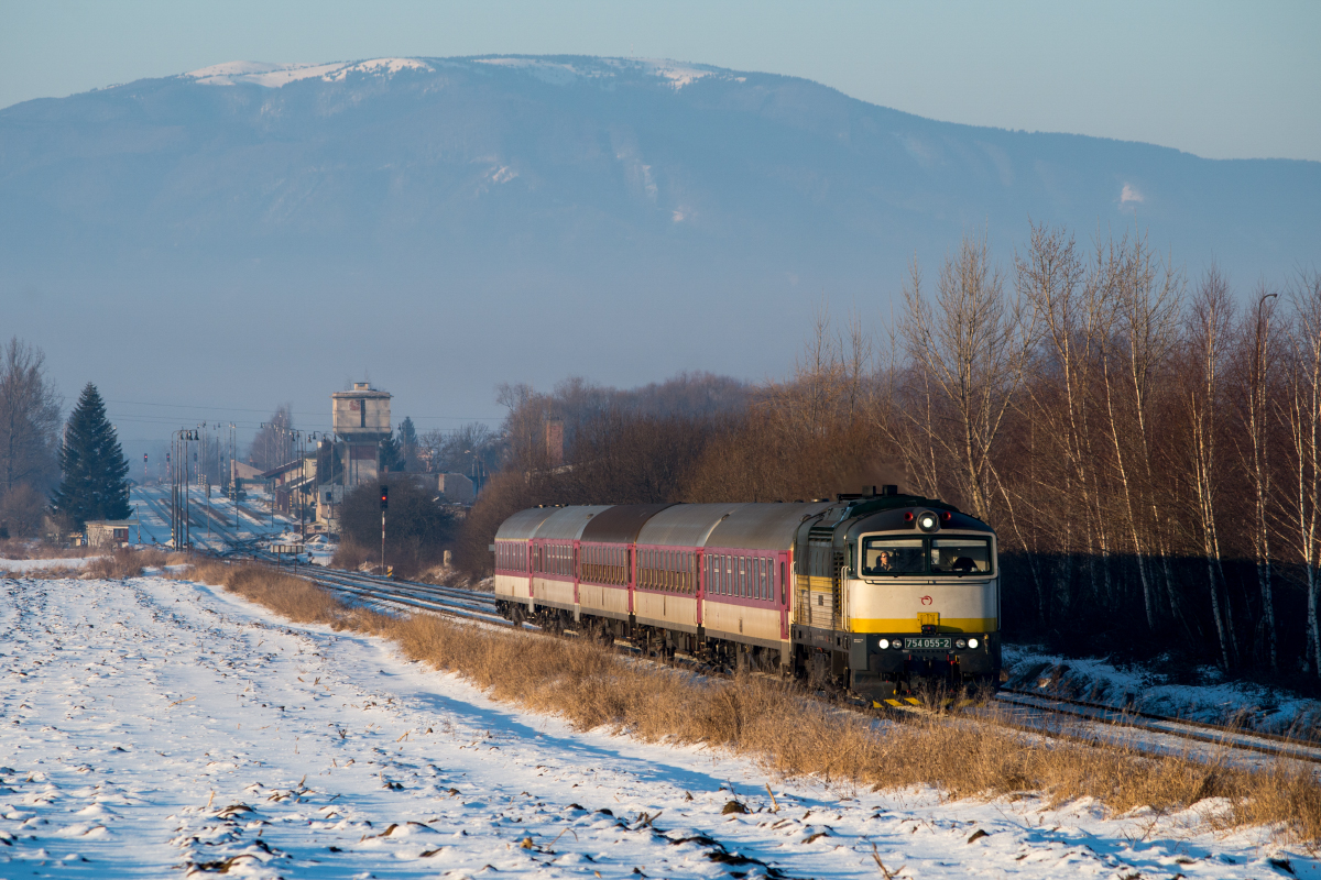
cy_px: 440
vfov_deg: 6.1
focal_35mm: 225
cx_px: 660
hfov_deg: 9.1
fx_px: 8256
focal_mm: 150
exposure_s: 1/500
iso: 200
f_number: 8
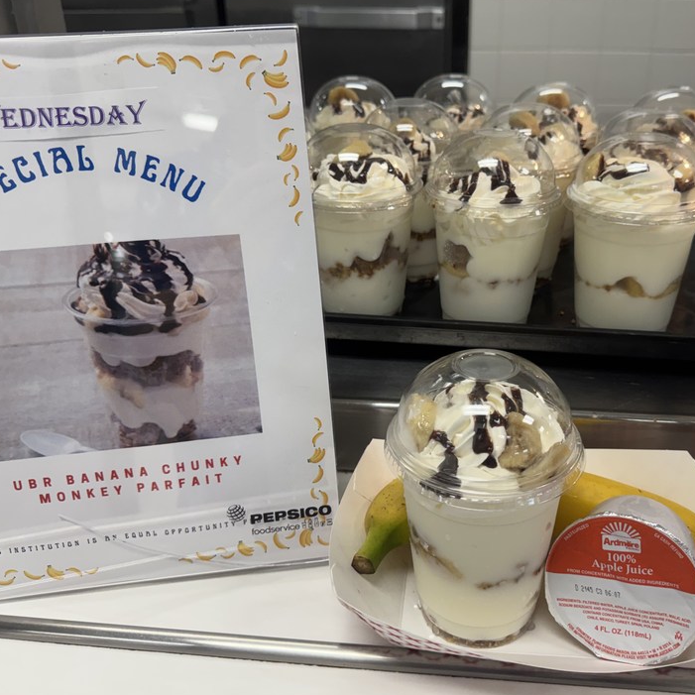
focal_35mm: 31
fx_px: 704
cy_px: 320
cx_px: 421
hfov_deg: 52.1
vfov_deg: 52.5
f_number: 1.78
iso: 200
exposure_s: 1/120
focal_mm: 6.76
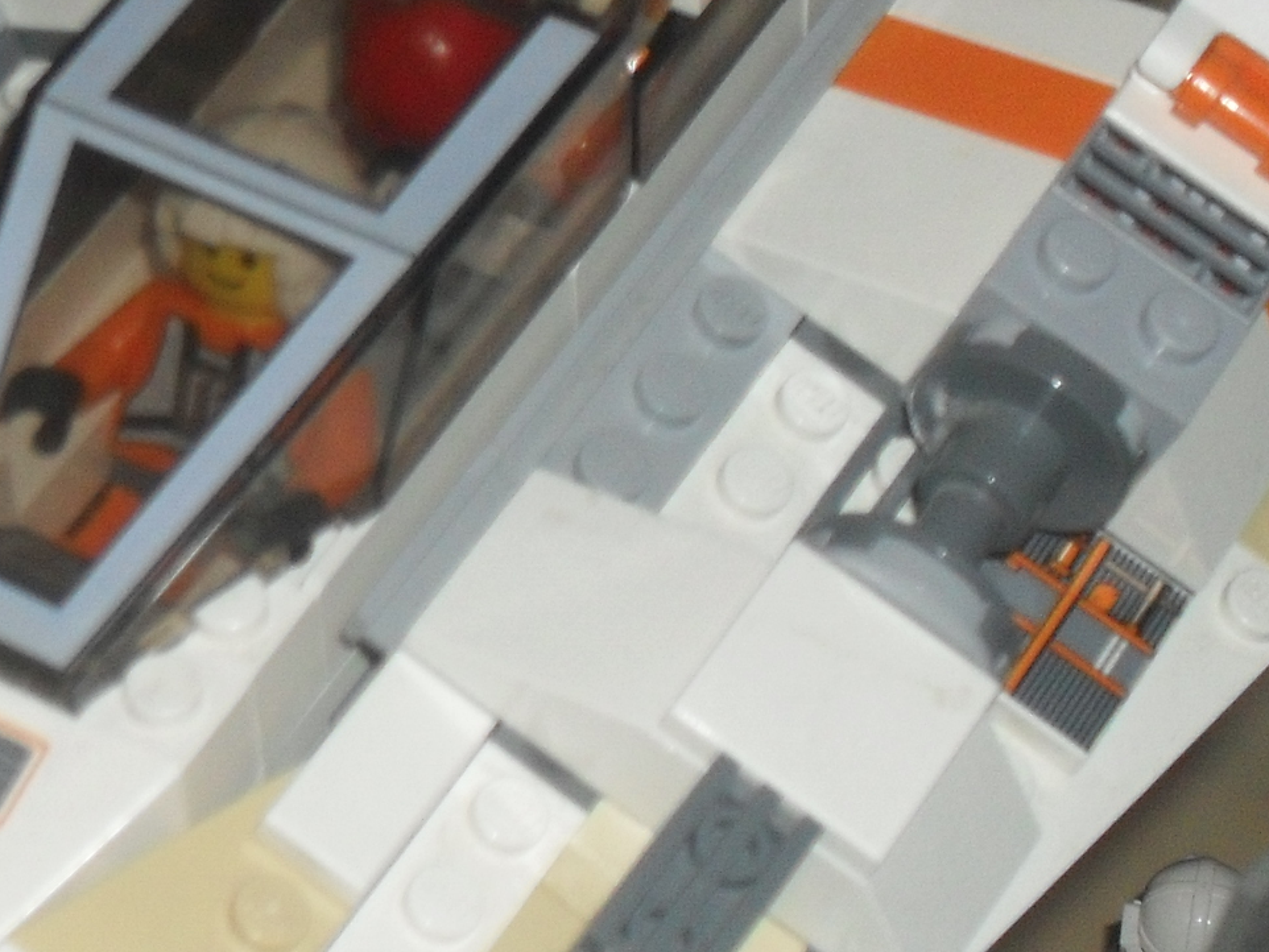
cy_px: 409
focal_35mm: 132
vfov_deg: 11.2
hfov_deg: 14.4
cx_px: -286
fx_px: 4840
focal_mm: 8.7
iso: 200
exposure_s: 1/45
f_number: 3.9
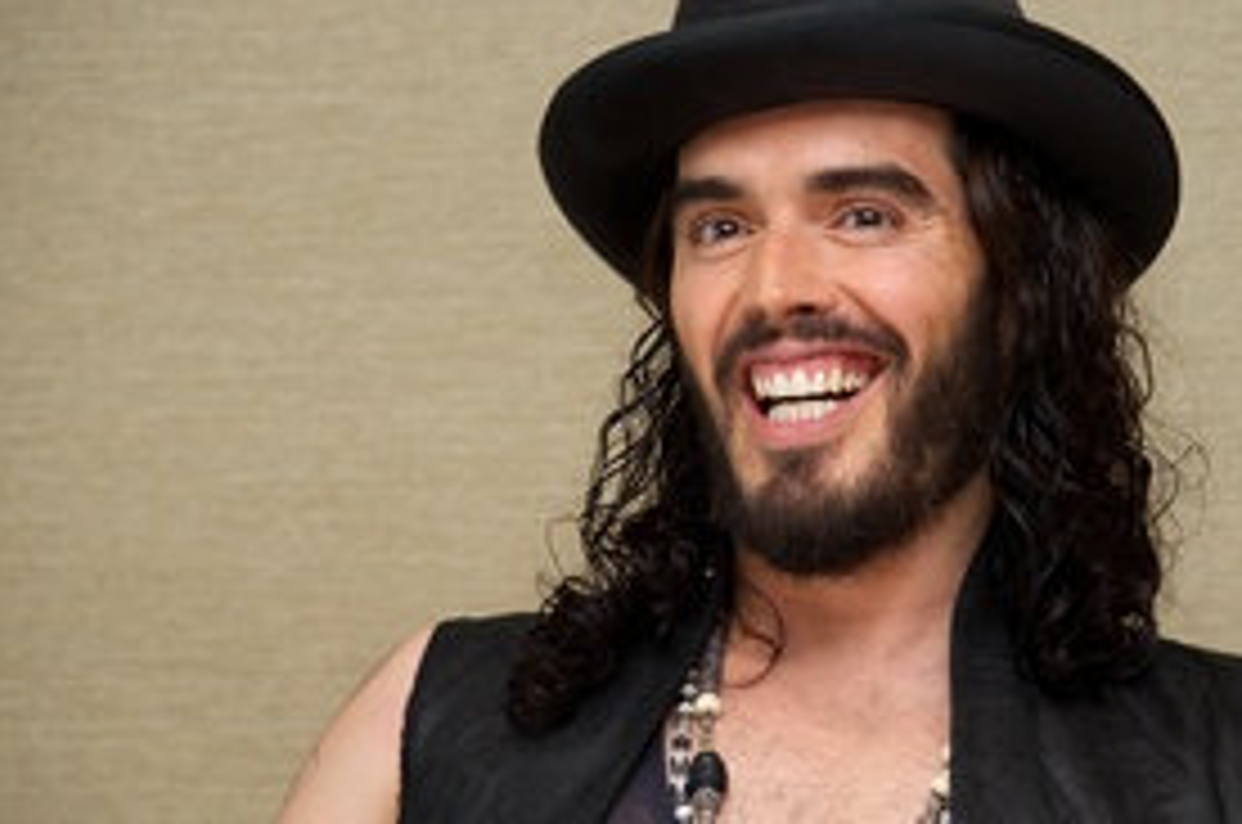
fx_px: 5993
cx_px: 788
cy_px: 414
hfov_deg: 11.8
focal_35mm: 174
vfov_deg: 7.9
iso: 500
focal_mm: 120
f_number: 5.6
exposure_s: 1/60
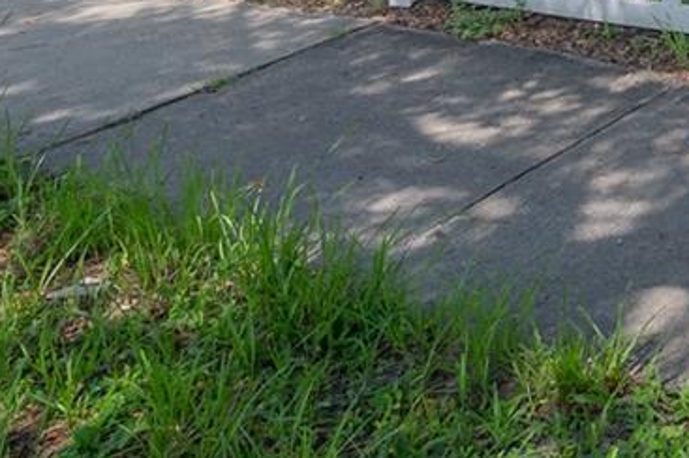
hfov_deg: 27.5
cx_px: 894
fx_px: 1166
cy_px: -305
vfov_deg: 18.5
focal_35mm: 61
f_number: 10
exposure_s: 1/250
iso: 320
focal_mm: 14
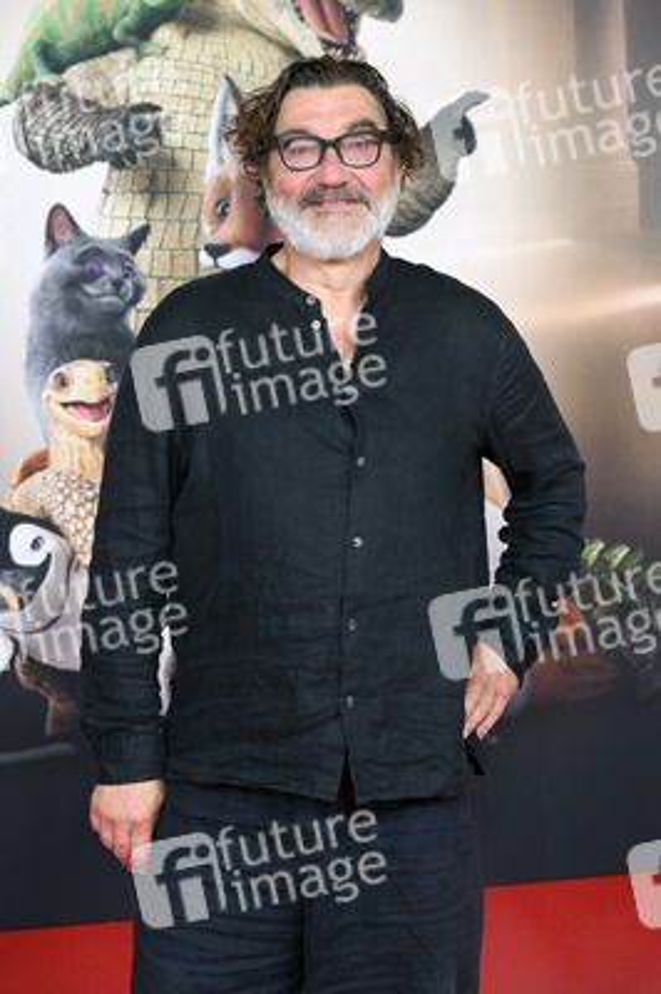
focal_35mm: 75
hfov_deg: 18.2
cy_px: 497
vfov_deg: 27.0
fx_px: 2069
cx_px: 330
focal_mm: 75
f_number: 6.3
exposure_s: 1/160
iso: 800
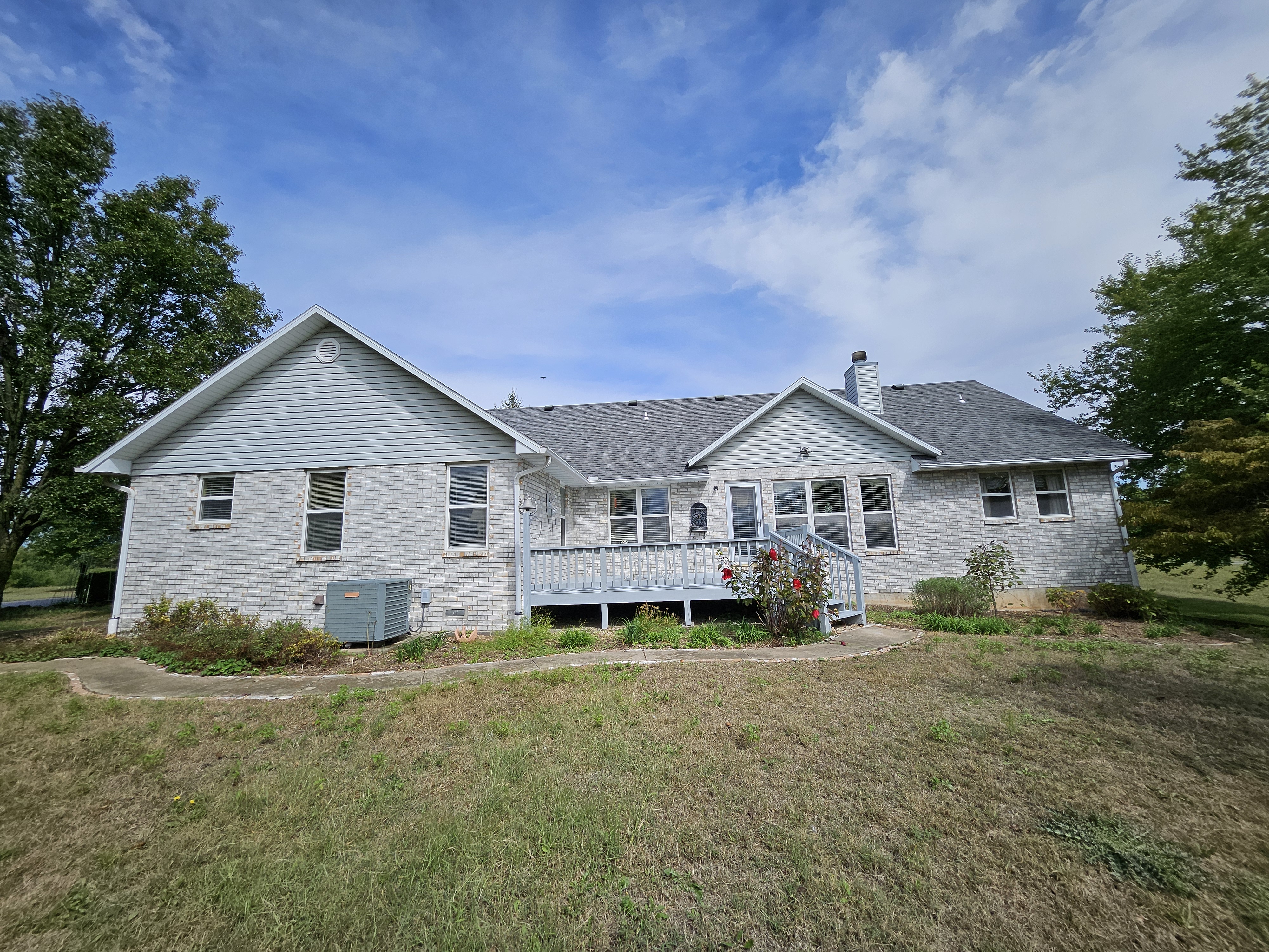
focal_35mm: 13
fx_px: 477
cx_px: 634
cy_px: 476
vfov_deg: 89.9
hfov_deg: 106.2
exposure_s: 1/2131
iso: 32
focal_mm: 1.74
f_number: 2.2
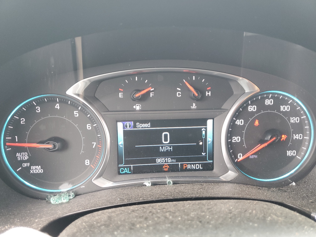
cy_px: 118
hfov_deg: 67.3
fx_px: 237
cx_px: 158
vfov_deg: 53.1
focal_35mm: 26
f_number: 1.5
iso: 94
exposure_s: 1/60.2
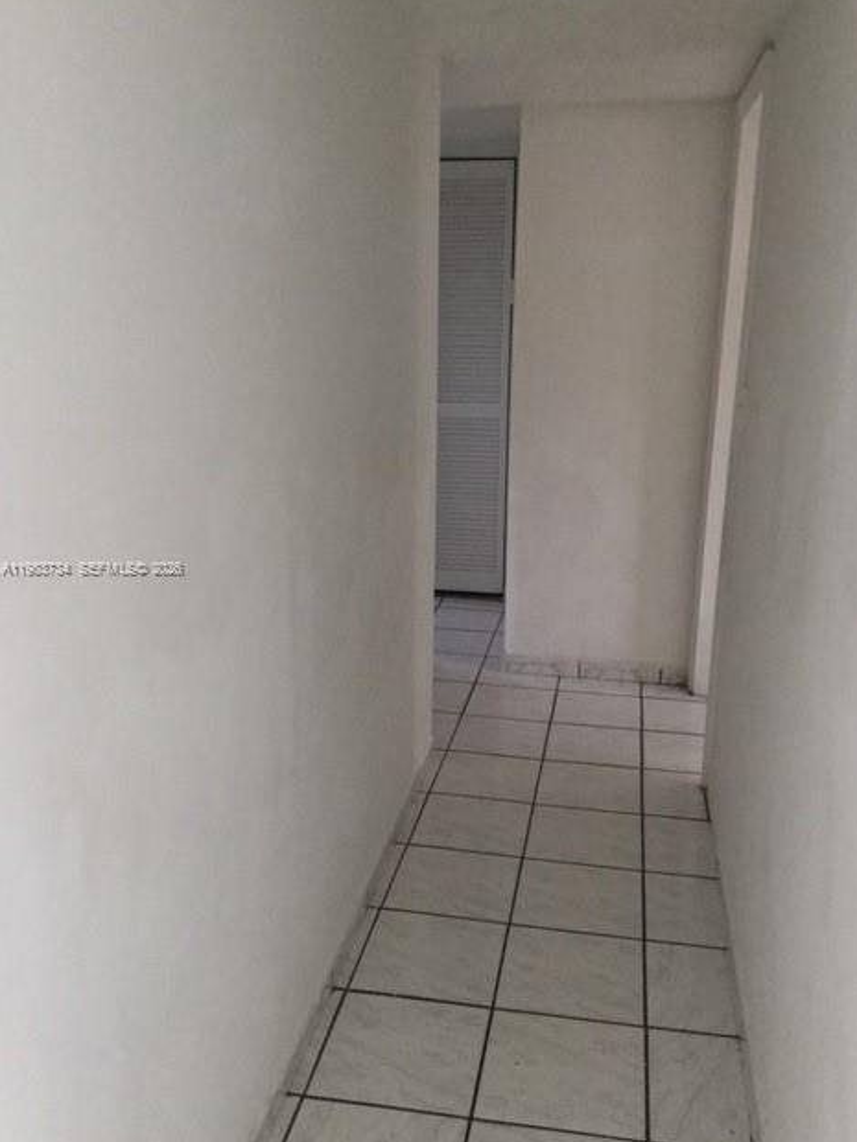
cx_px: 440
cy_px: 569
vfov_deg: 56.8
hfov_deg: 44.2
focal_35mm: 32
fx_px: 1056
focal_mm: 3.3
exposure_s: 1/30
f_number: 2.4
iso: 100
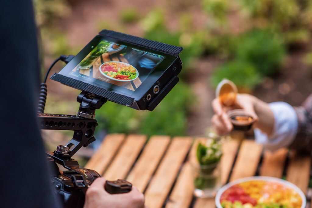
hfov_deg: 23.9
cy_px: 104
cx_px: 156
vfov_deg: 16.1
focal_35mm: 85
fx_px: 737
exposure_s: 1/250
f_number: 2.8
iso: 800
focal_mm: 85
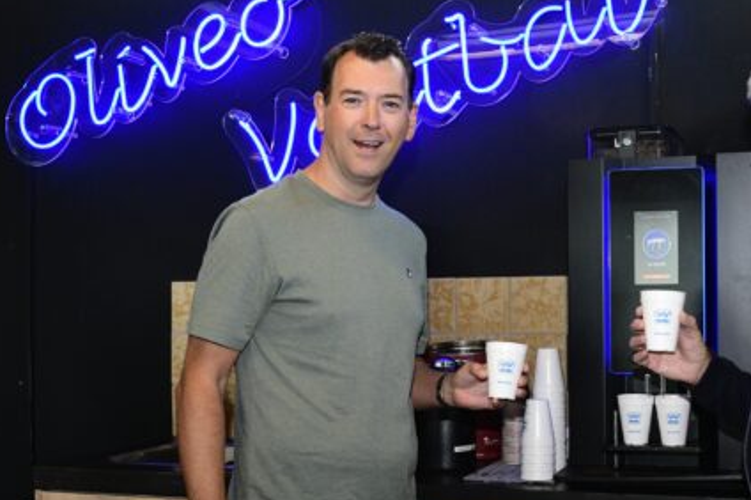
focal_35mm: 51
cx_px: 519
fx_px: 1063
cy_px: 309
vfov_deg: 26.4
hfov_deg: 38.3
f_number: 9
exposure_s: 1/60
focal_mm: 24
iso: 3200
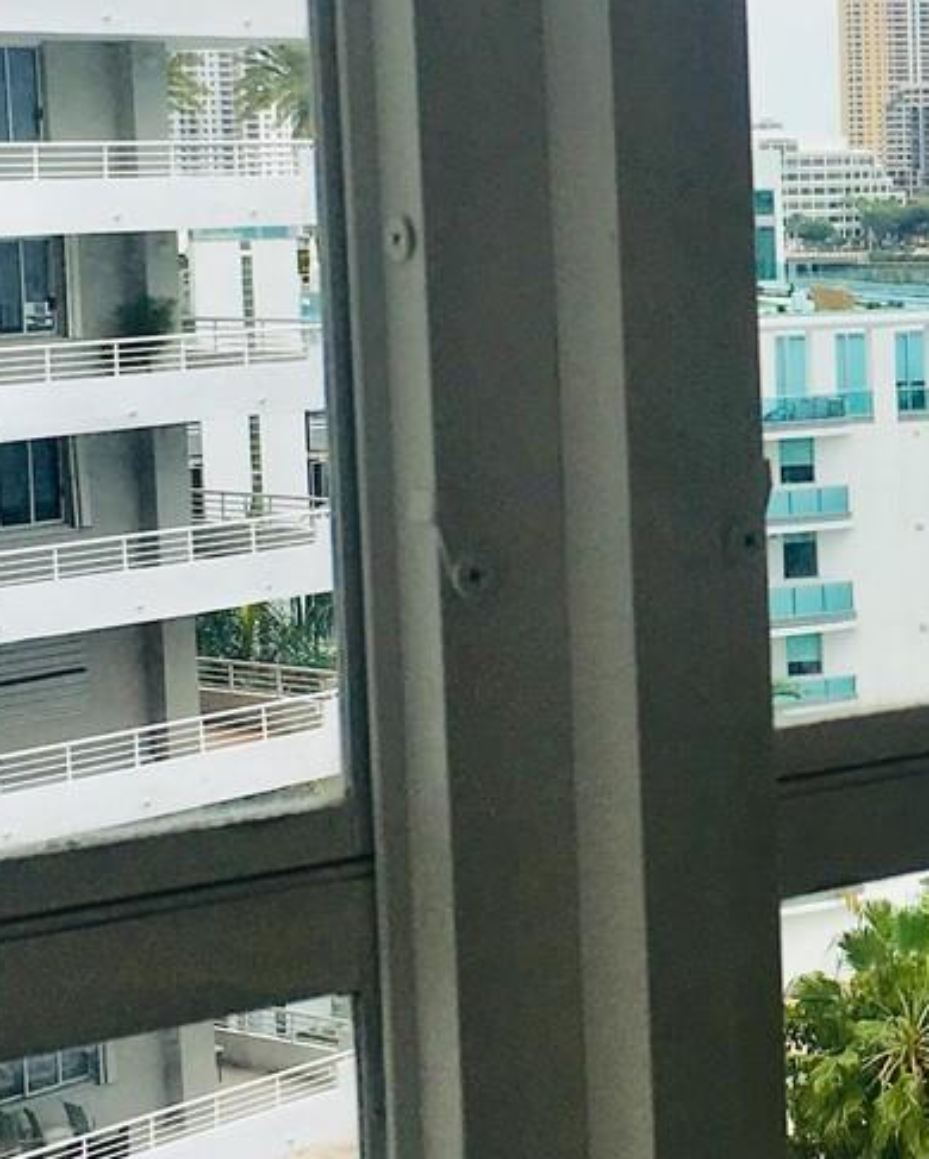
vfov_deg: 20.6
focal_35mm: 93
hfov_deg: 16.1
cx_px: 1015
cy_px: 455
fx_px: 3194
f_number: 2.2
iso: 25
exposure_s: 1/1068
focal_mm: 4.15
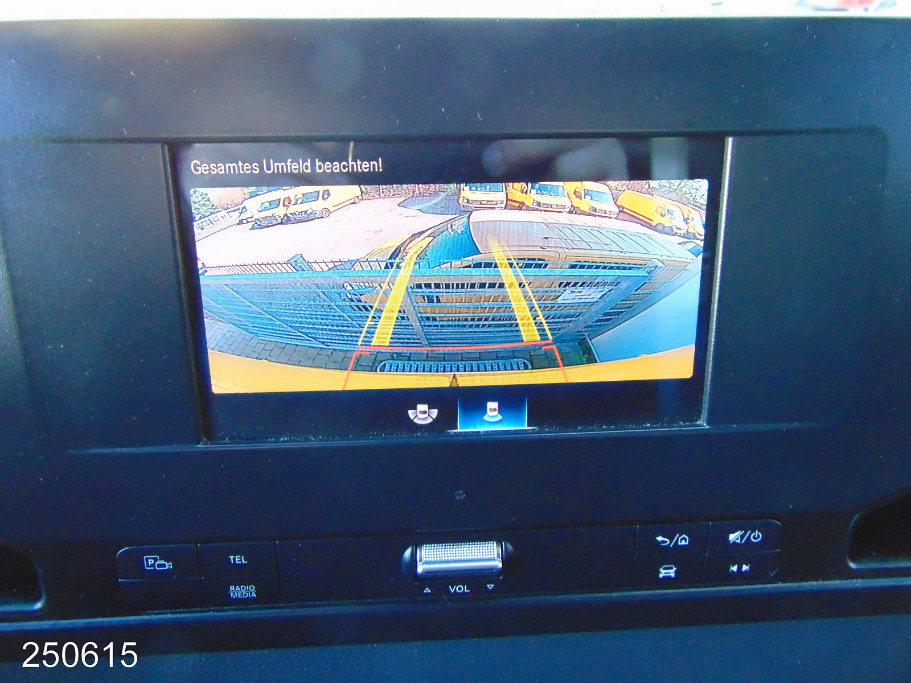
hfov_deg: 69.4
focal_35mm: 25
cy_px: 342
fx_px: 658
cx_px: 456
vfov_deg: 54.9
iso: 800
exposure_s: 1/50
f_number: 3
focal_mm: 4.5
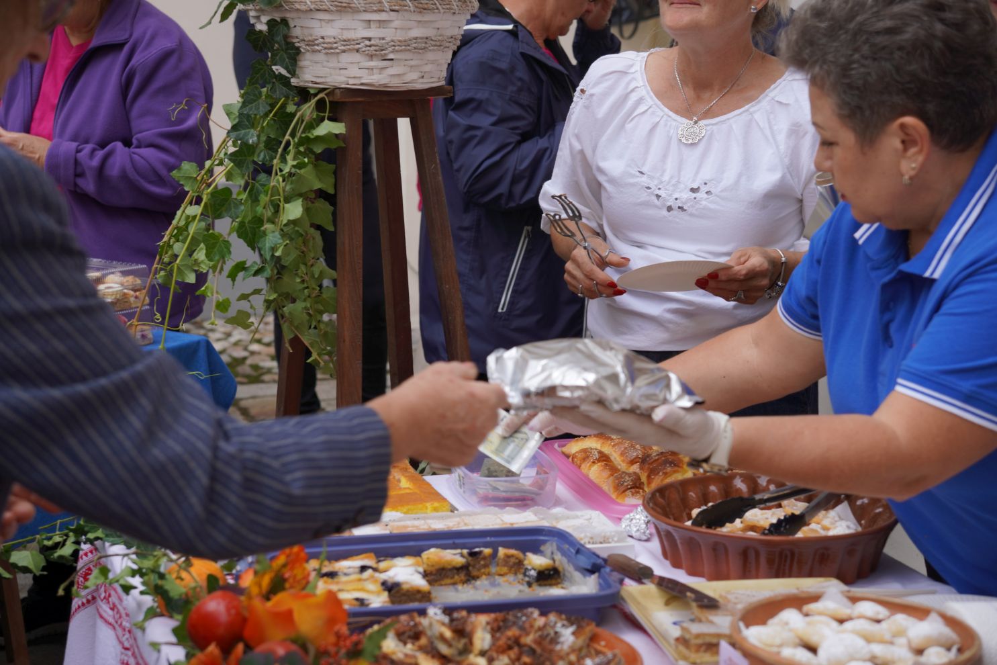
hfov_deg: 27.0
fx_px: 2077
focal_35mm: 75
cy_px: 332
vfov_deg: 18.2
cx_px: 498
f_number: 4
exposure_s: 1/160
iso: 100
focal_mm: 50
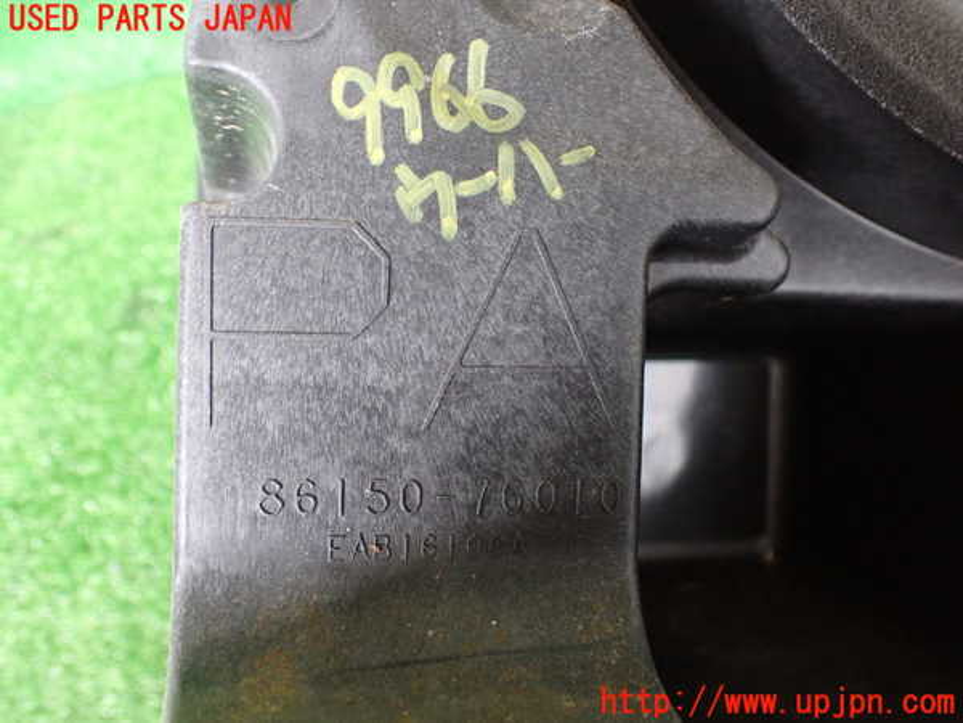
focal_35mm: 30
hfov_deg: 60.0
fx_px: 835
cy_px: 362
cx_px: 482
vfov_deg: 46.8
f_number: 2.3
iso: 800
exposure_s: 1/60
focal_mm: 5.4
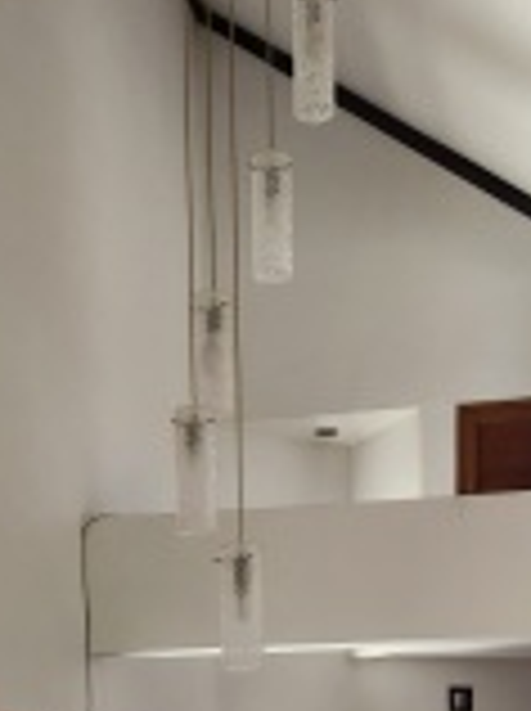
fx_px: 1374
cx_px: 313
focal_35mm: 67
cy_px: 914
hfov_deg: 21.8
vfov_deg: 25.2
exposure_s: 1/101
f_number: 1.8
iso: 200
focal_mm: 5.4
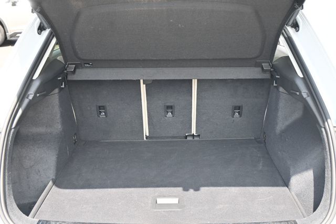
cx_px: 168
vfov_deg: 31.9
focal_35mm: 42
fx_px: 392
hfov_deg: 46.4
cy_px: 112
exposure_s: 1/200
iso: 400
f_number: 4.5
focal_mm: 28
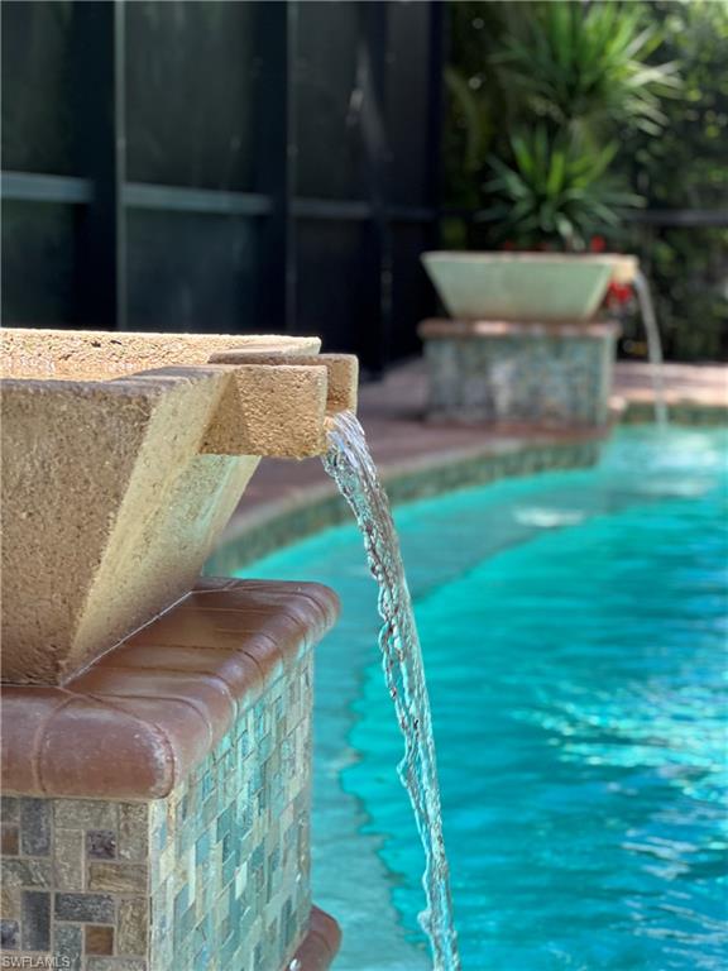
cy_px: 486
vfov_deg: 25.3
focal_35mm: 77
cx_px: 364
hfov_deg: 19.1
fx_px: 2159
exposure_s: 1/121
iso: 20
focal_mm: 9
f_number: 2.8
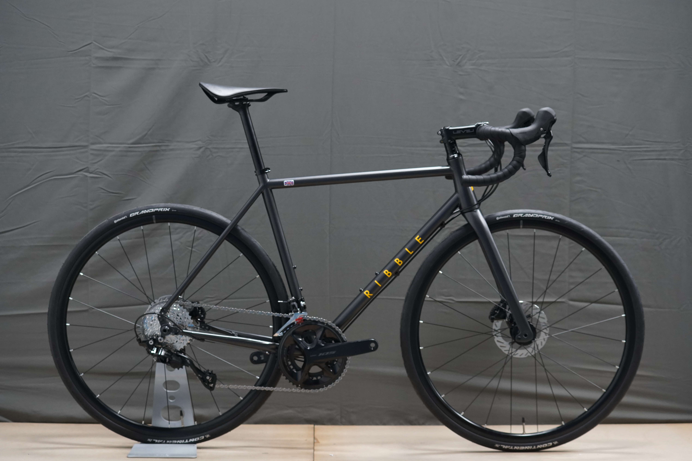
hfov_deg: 28.8
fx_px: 1345
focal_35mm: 70
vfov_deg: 19.5
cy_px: 230
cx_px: 346
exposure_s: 1/160
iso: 2500
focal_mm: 70
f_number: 5
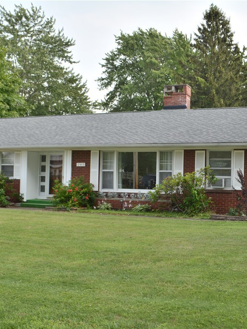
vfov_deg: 39.7
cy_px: 165
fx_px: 457
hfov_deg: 30.1
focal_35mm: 48
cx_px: 154
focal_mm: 22
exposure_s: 1/200
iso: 100
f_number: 6.3
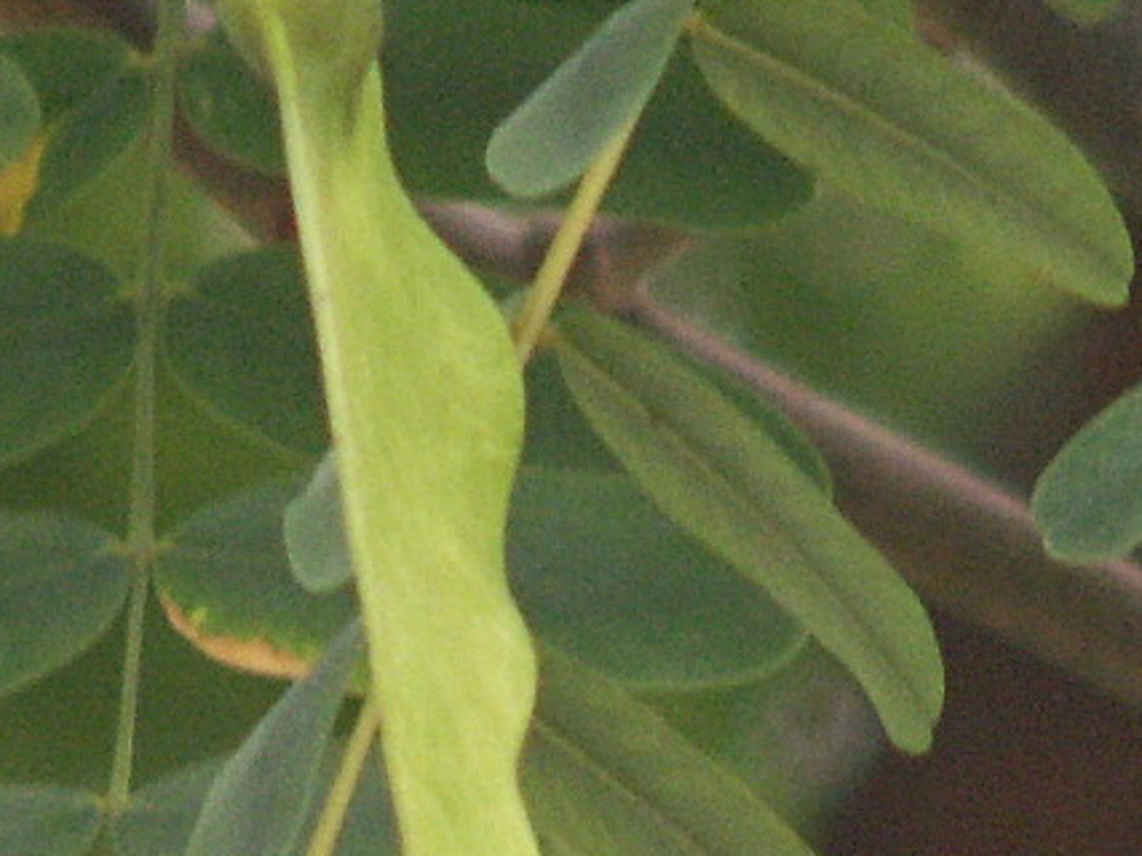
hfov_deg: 1.7
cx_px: -142
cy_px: 441
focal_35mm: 1180
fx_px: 38918
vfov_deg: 1.3
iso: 125
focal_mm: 69.5
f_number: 4.5
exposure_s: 1/100
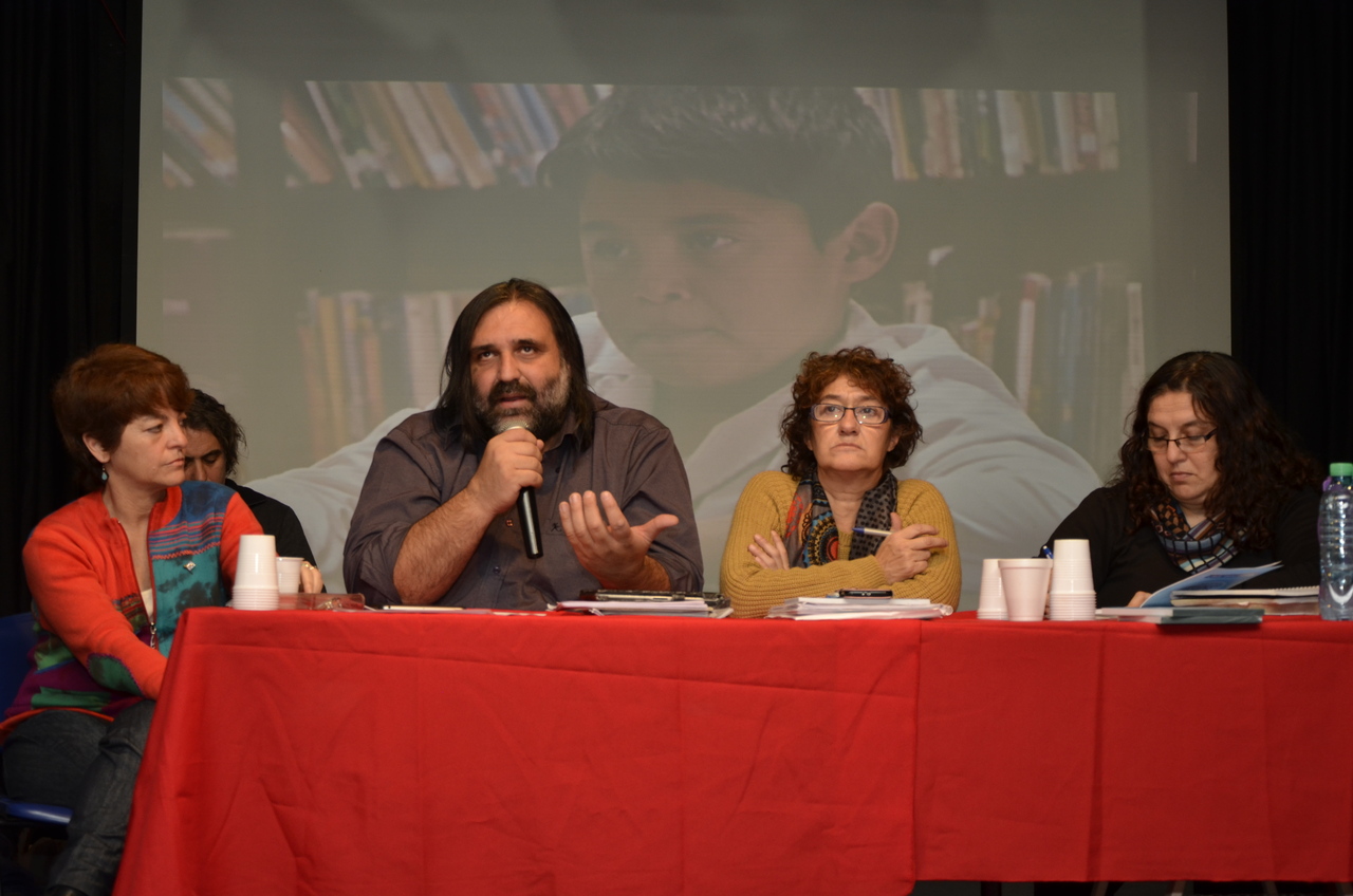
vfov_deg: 20.1
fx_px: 2532
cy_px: 448
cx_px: 676
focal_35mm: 68
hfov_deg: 29.9
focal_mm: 45
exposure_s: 1/100
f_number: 5.6
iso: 400
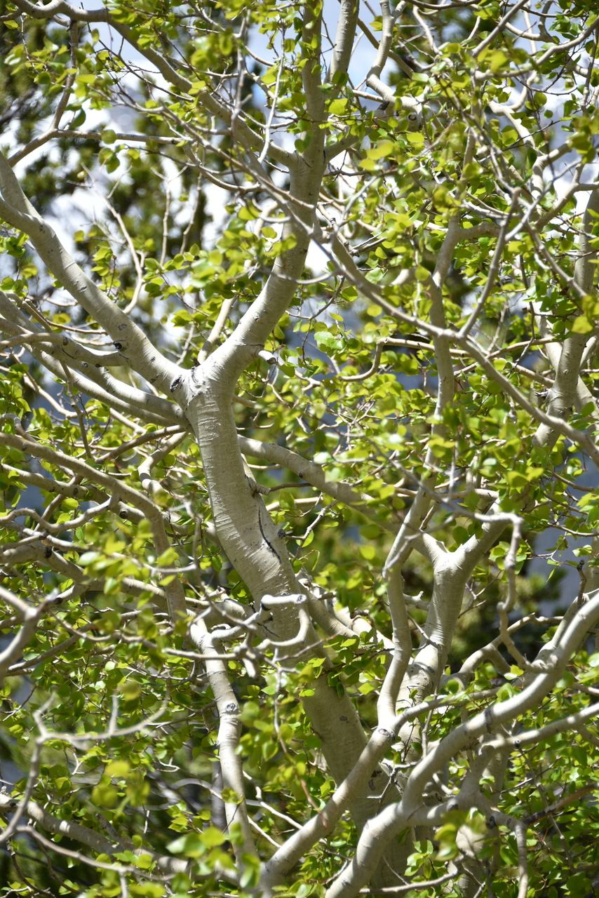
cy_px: 449
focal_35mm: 150
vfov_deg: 13.7
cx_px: 300
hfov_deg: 9.2
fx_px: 3741
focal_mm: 150
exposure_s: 1/320
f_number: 5.6
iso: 100
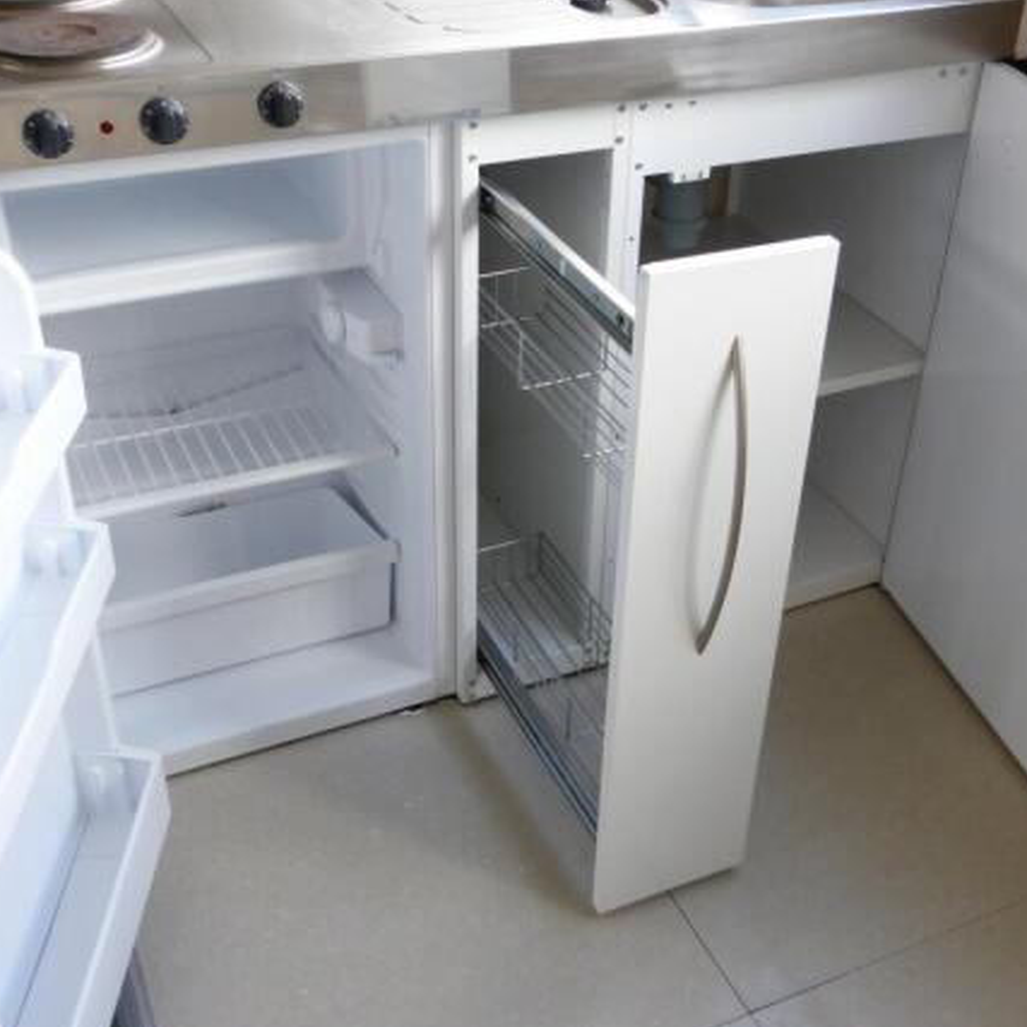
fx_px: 1376
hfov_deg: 40.8
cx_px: 605
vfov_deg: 40.9
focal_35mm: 41
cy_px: 511
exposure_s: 1/60
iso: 320
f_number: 3.7
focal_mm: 6.1
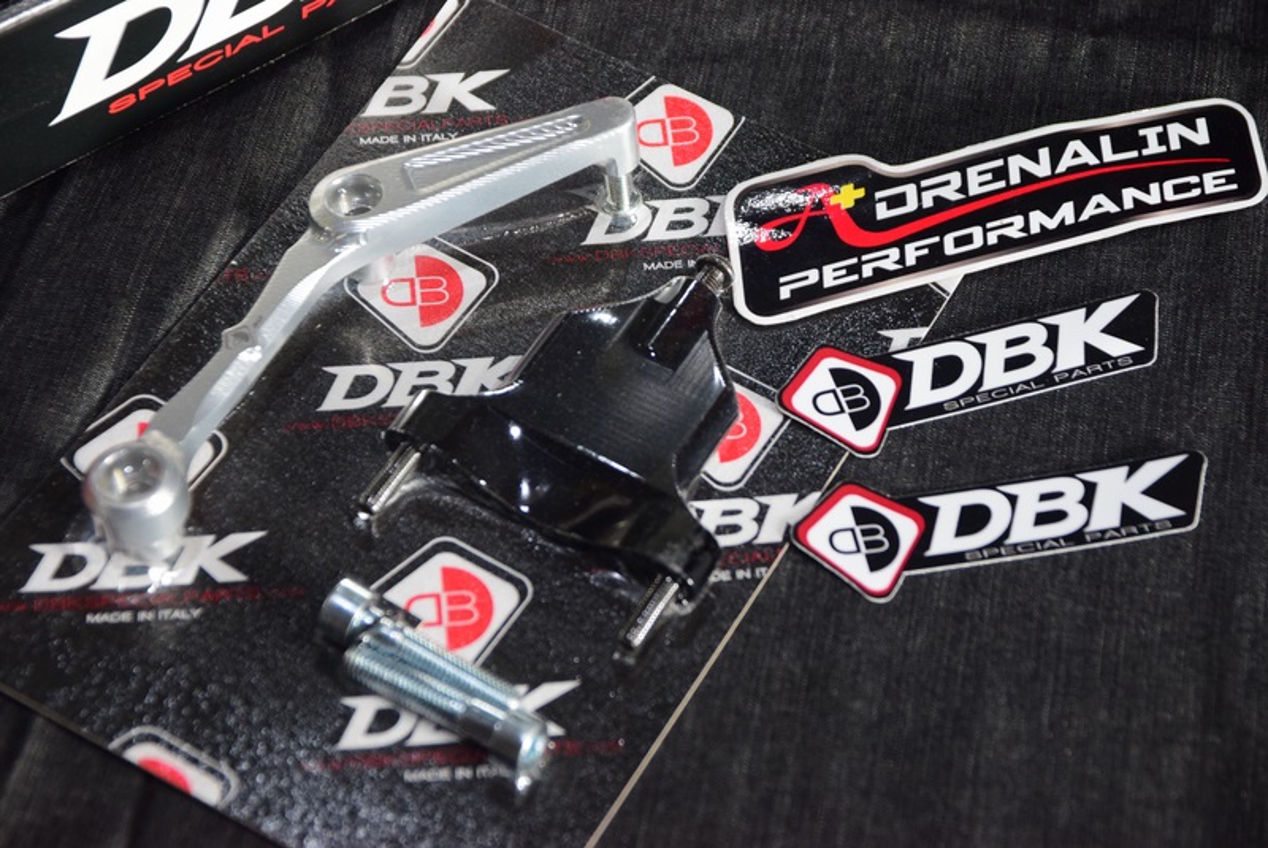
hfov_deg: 26.0
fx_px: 2750
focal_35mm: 78
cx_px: 634
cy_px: 424
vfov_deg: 17.5
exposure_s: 1/40
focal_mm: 52
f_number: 3.8
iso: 1250
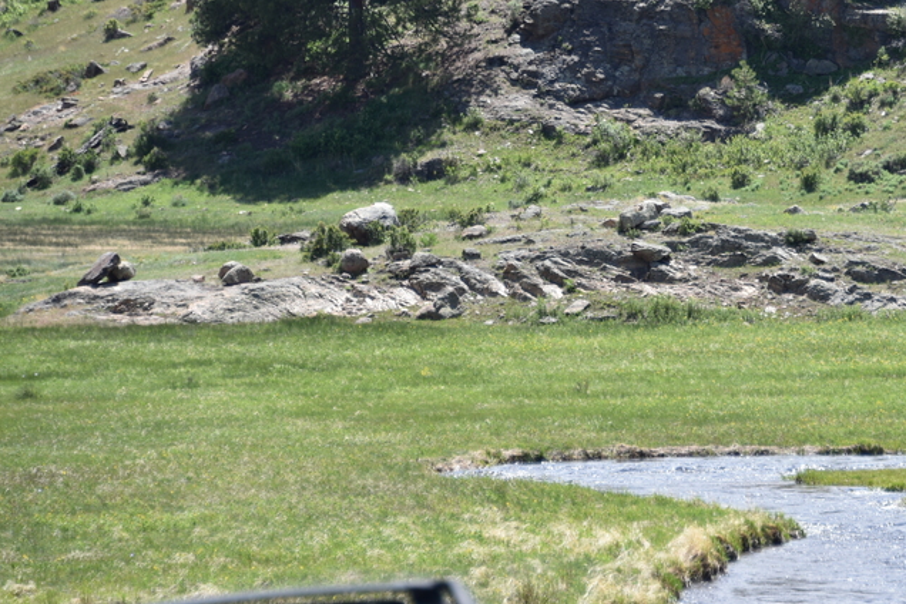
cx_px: 801
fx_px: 8103
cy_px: 34
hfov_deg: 6.4
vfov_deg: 4.3
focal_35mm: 322
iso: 125
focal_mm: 160
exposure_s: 1/320
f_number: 5.6
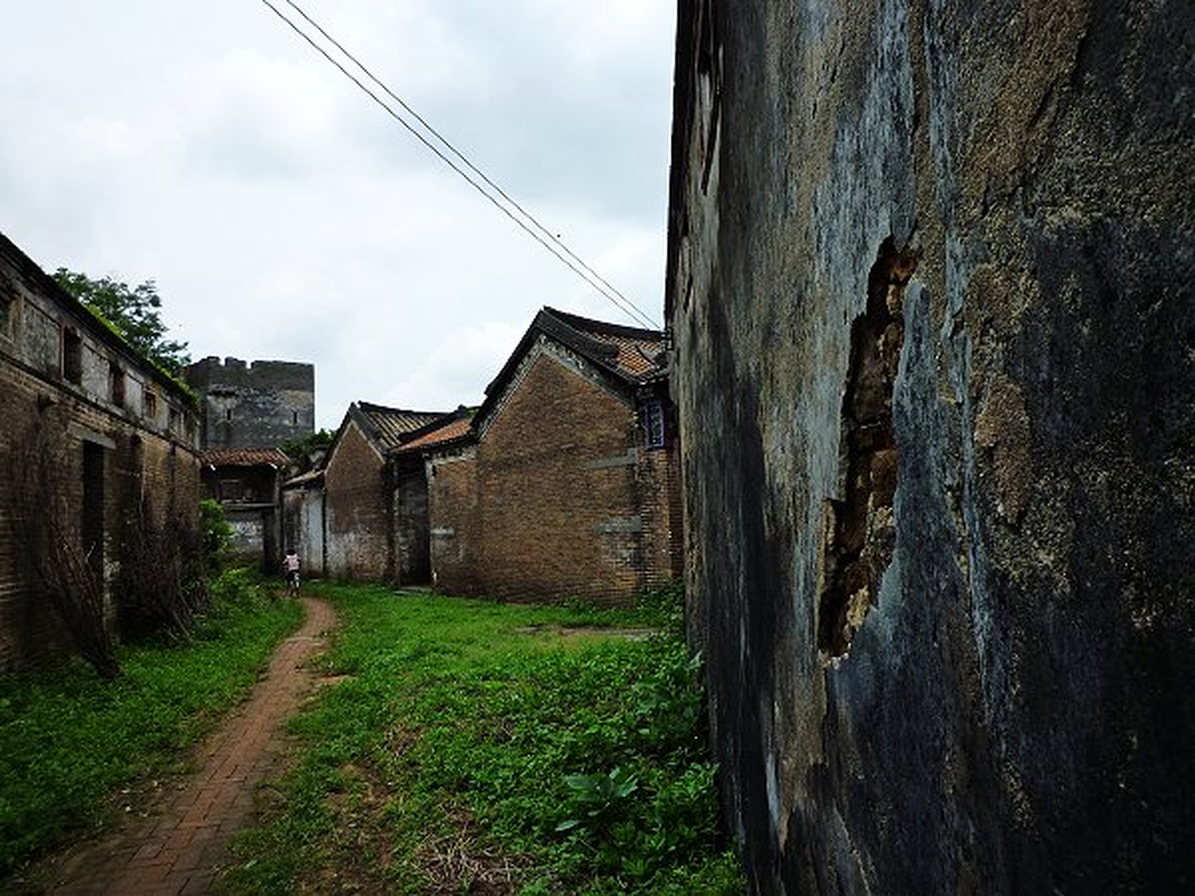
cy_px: 448
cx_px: 598
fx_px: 863
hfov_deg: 69.4
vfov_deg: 54.9
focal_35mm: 25
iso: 125
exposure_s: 1/640
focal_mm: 4.4
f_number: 4
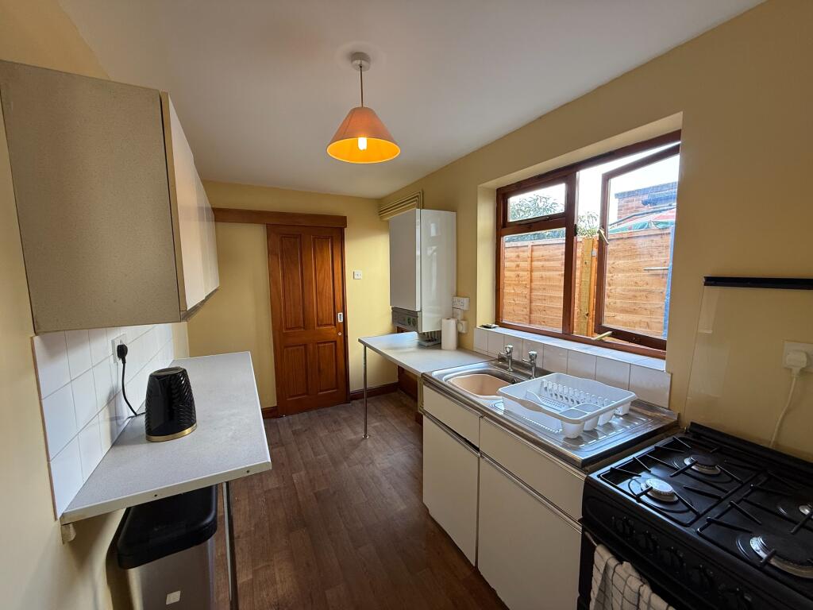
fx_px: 329
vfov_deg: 85.7
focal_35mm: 14
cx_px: 406
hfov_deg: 102.1
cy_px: 305
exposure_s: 1/100
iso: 100
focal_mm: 2.22
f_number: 2.2
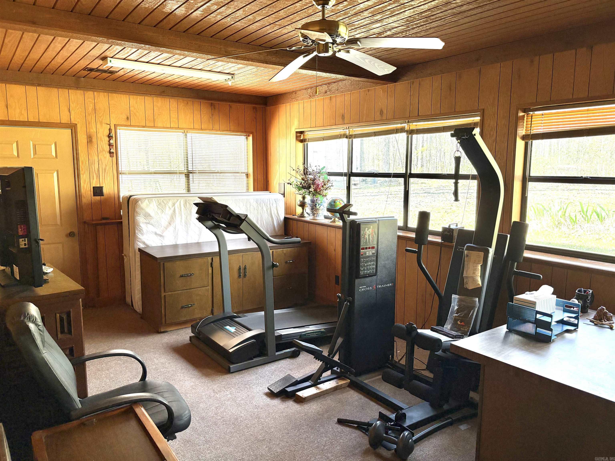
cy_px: 230
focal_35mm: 26
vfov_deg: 53.1
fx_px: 462
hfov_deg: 67.3
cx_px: 308
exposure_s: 1/110
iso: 125
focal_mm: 5.96
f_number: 1.6
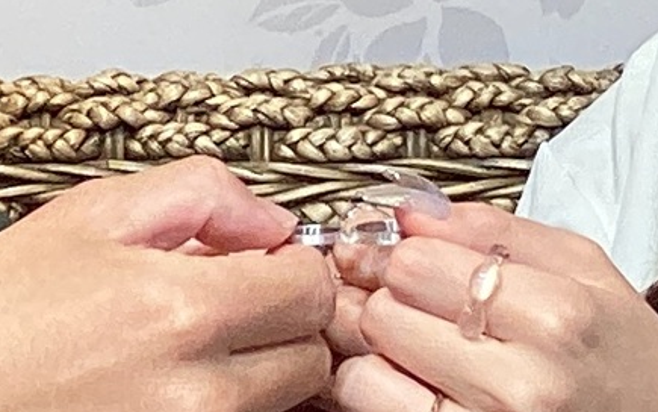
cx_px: 325
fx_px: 610
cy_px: 229
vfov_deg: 37.2
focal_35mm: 34
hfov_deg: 56.7
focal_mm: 3.3
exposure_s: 1/100
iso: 50
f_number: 2.4
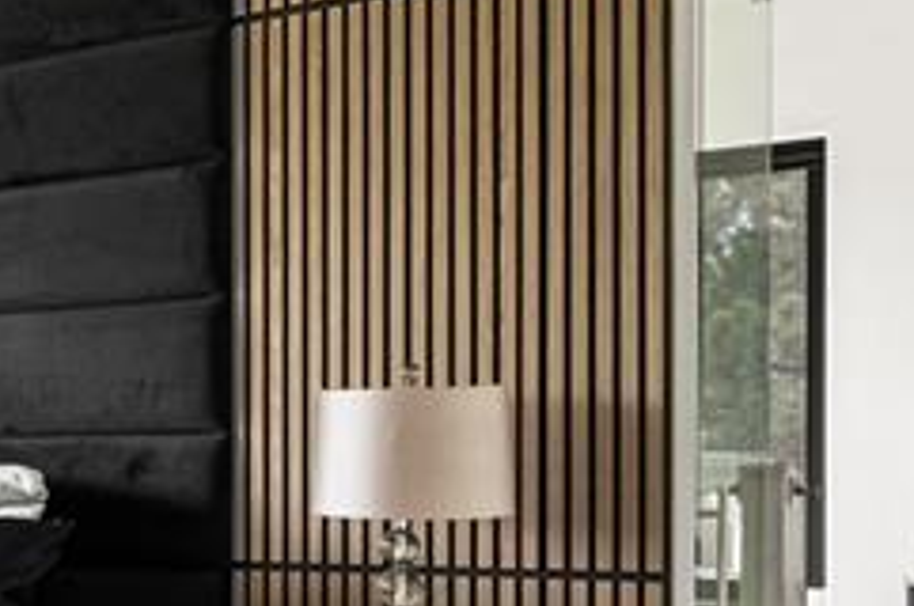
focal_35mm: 68
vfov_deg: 19.7
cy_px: 517
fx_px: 1724
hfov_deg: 23.9
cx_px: -436
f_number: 8
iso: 500
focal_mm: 16
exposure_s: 1/2.5
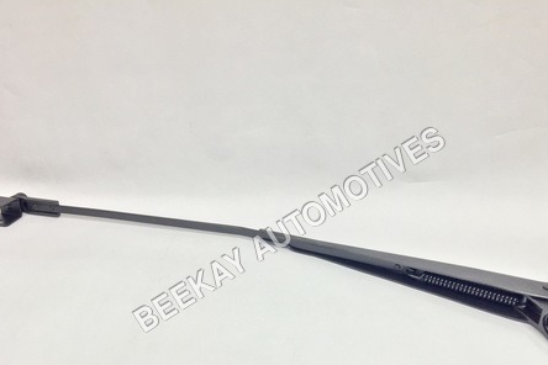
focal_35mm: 34
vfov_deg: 38.6
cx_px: 288
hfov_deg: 55.8
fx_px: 518
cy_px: 230
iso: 40
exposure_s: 1/33
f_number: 2.2
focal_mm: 4.15
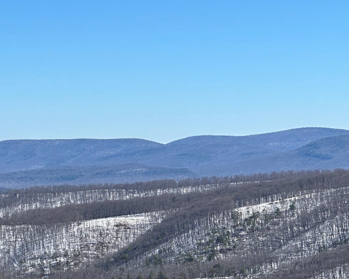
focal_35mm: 157
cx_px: 57
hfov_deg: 12.2
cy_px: 244
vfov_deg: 9.8
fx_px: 1622
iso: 32
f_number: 2.8
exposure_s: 1/779
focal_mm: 9
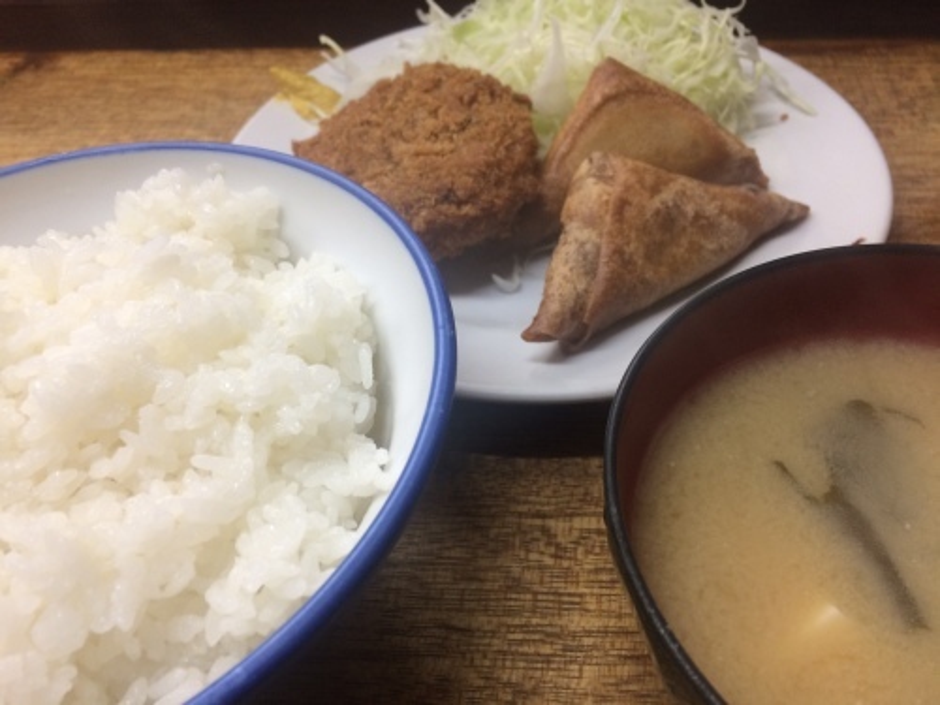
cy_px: 352
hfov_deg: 61.7
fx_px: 787
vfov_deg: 48.2
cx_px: 470
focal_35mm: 29
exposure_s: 1/30
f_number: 2.2
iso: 125
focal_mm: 4.15
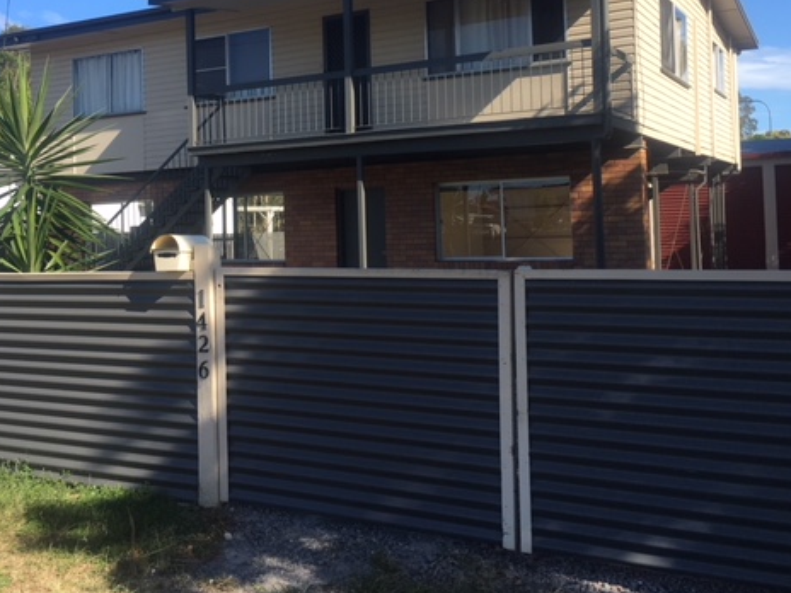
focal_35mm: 40
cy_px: 194
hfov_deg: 46.6
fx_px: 914
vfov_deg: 35.6
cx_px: 331
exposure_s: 1/884
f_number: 2.2
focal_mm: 4.15
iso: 25
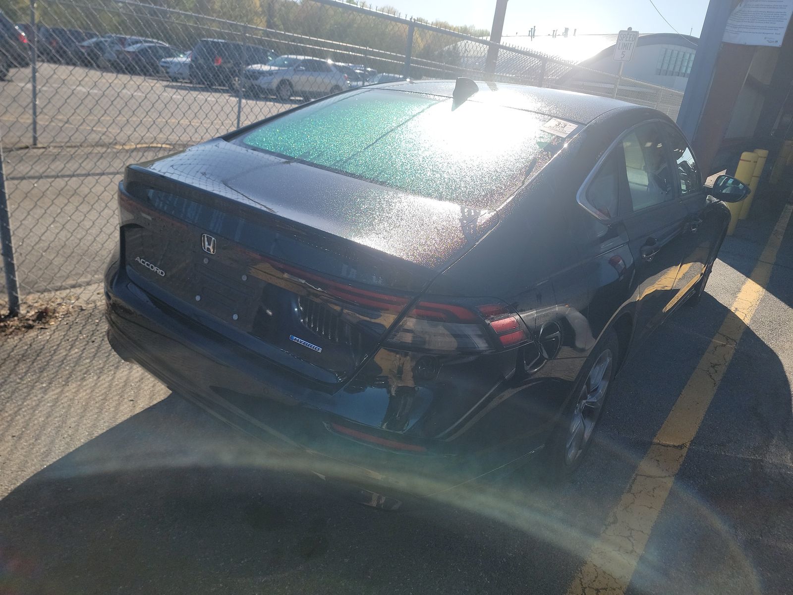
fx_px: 550
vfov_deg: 56.8
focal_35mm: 24
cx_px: 396
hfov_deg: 71.6
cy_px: 298
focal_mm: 6.7
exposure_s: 1/840
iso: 50
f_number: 1.8
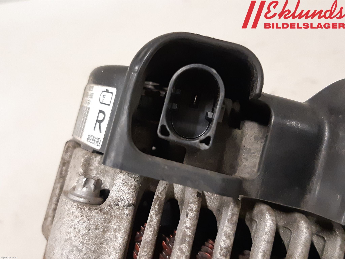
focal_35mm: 26
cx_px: 172
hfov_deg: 67.3
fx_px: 259
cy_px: 130
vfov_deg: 53.1
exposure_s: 1/50
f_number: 1.7
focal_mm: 3.93
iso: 320
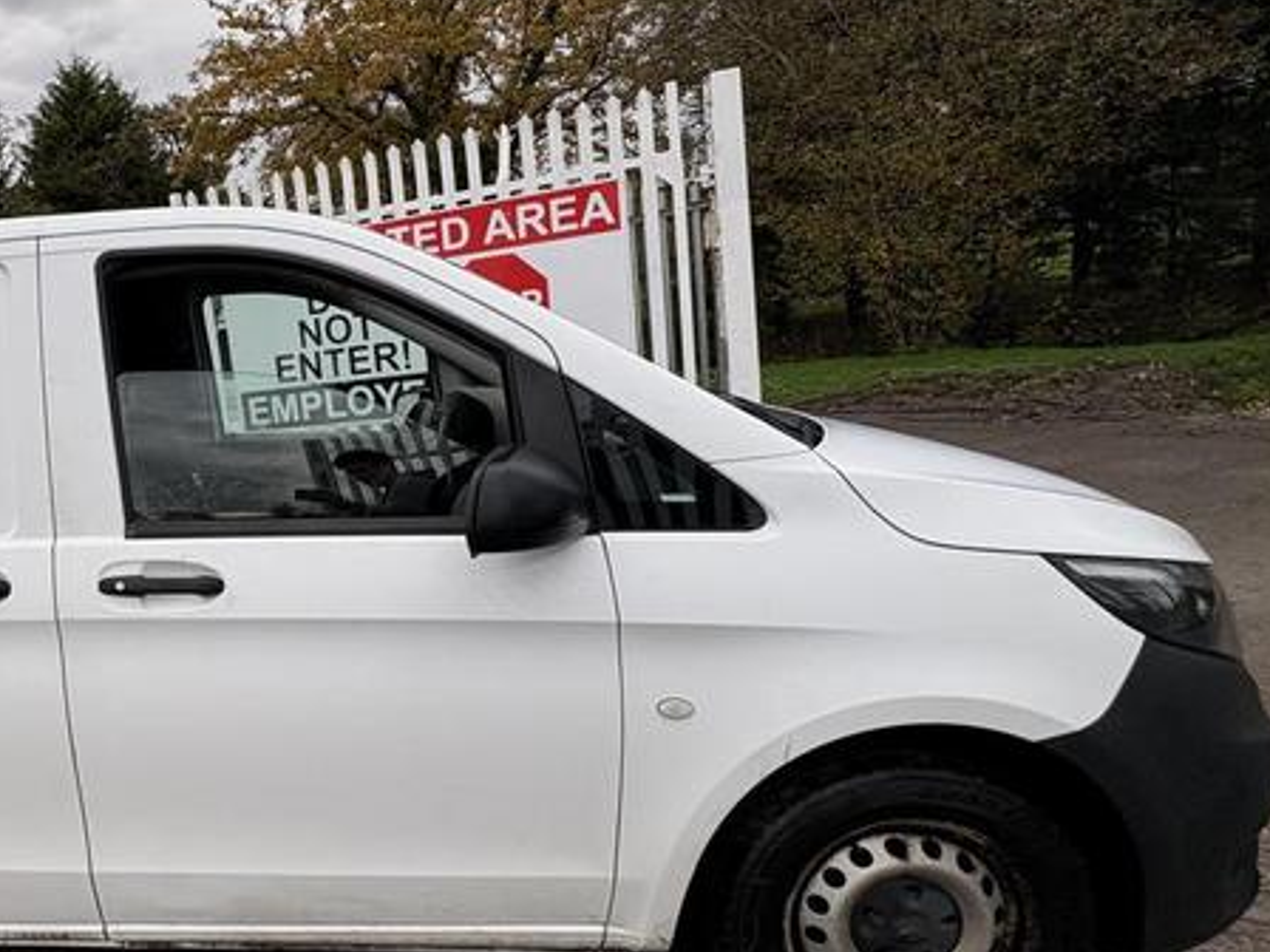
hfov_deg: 56.4
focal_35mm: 28
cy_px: 507
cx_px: 170
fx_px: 1027
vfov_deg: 49.7
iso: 40
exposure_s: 1/242
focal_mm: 2.22
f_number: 2.2
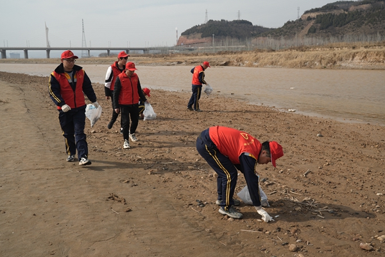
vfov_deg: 38.9
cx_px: 192
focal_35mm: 34
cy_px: 128
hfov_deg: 55.8
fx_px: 364
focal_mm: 34
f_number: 5.6
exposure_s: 1/200
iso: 80
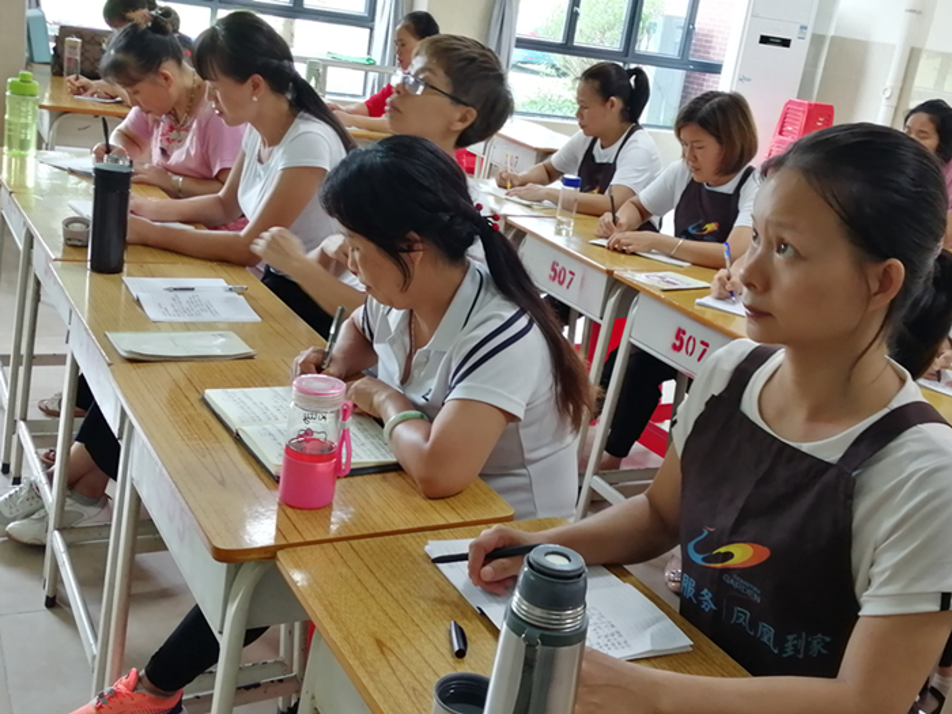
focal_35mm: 38
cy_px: 357
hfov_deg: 49.0
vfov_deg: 37.7
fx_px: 1045
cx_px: 476
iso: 200
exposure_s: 1/33.3
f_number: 1.8
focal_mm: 3.62
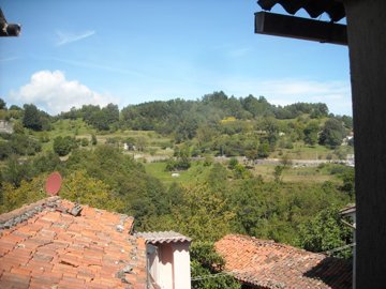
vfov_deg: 40.7
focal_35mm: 35
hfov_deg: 52.6
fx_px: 390
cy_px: 144
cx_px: 193
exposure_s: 1/184
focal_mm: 5.7
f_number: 5.6
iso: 64
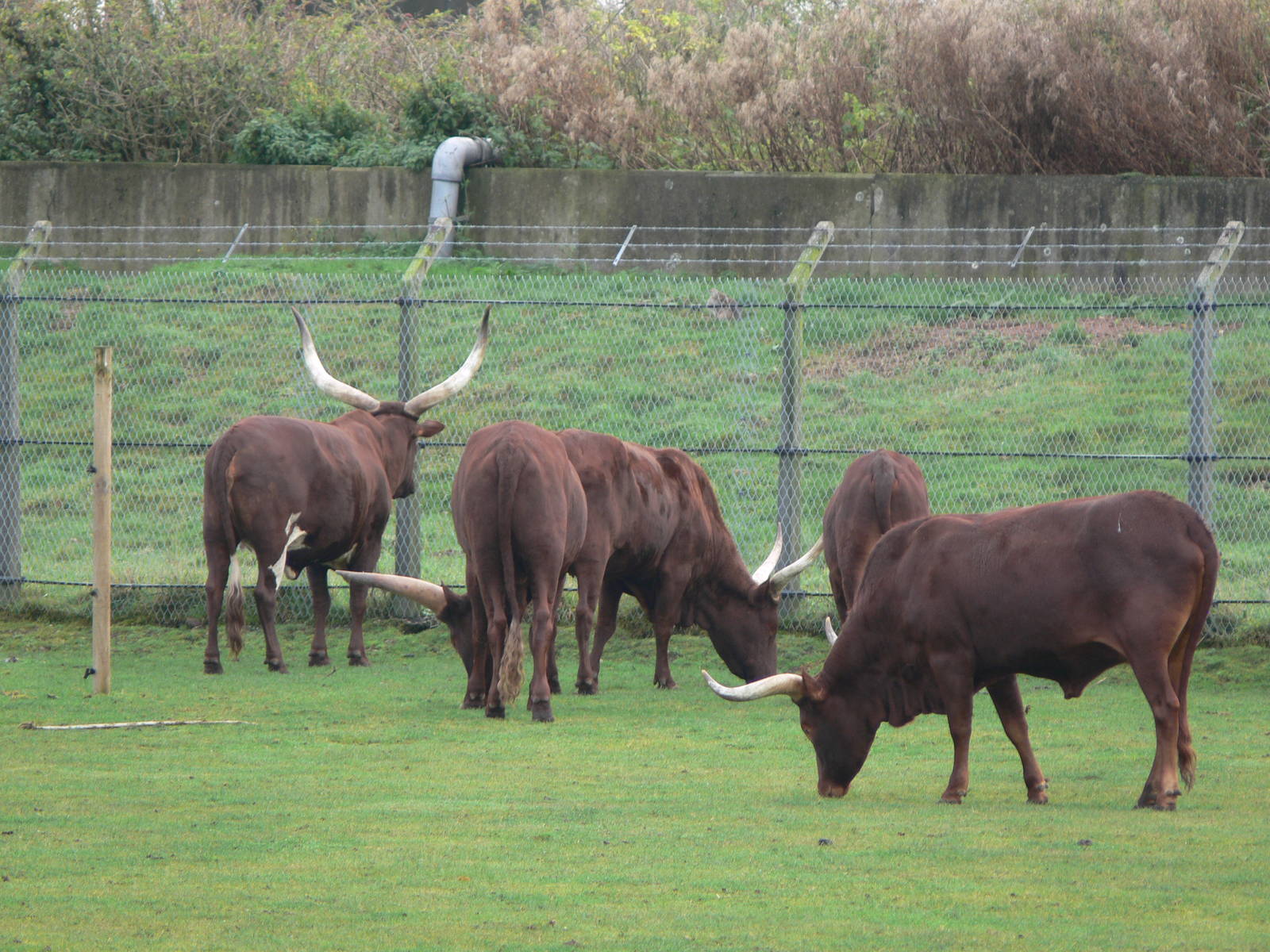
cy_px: 476
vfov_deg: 3.5
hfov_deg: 4.7
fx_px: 15409
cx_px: 635
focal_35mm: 420
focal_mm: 88.8
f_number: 4
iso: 80
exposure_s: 1/80
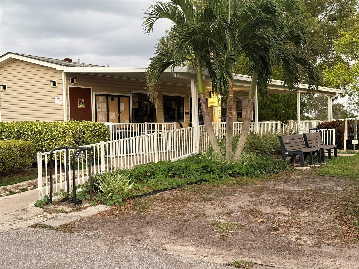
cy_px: 134
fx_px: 498
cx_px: 180
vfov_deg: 30.3
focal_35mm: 48
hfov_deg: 39.7
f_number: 1.78
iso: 320
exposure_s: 1/40
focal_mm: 6.76
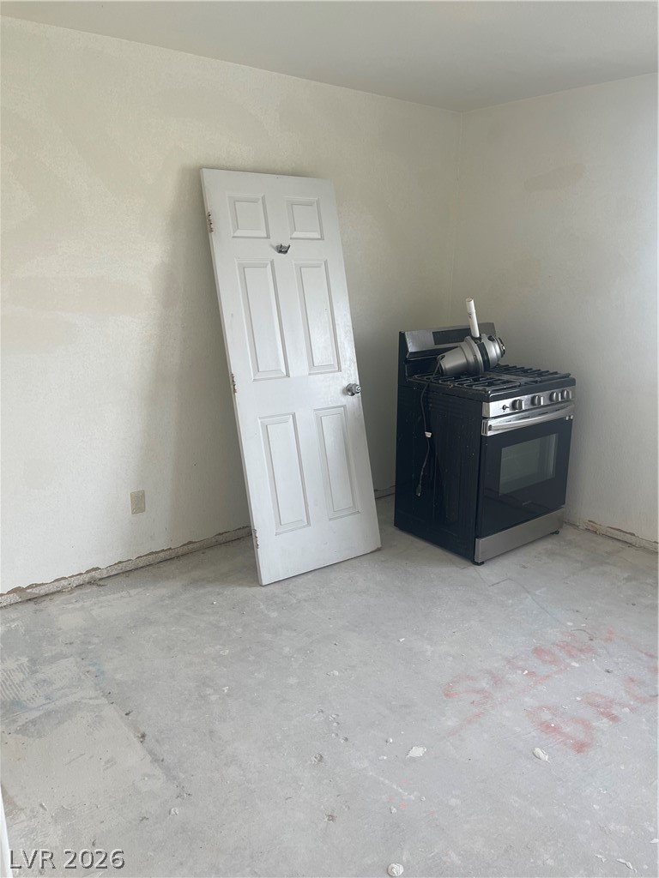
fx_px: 635
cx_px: 330
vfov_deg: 69.4
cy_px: 439
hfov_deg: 54.9
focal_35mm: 25
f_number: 1.6
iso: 40
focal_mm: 5.1
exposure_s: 1/121
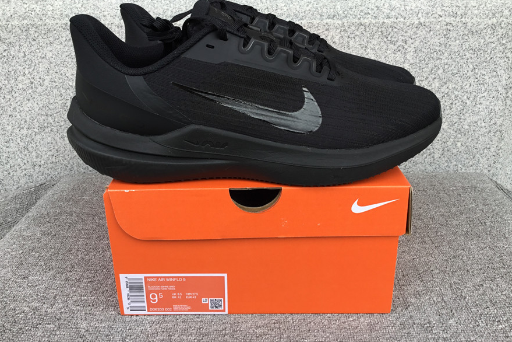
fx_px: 469
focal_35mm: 33
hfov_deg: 57.2
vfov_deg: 39.9
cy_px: 153
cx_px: 257
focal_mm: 3.3
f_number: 2.4
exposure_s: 1/121
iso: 25
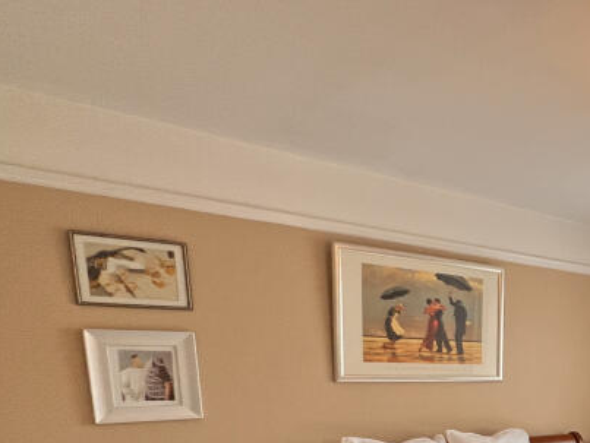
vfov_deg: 35.2
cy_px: 515
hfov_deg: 38.1
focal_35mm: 33
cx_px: 735
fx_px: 563
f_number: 1.8
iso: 125
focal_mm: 1.57
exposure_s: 1/99
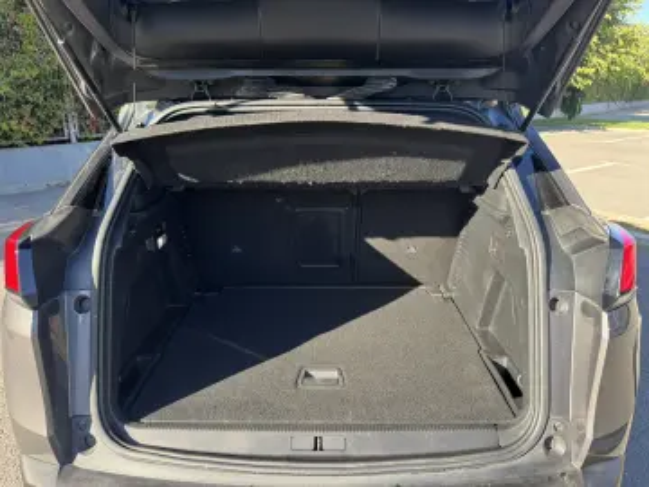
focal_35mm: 24
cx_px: 324
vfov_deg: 56.8
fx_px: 450
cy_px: 244
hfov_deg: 71.6
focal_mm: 6.76
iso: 80
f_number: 1.78
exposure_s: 1/265
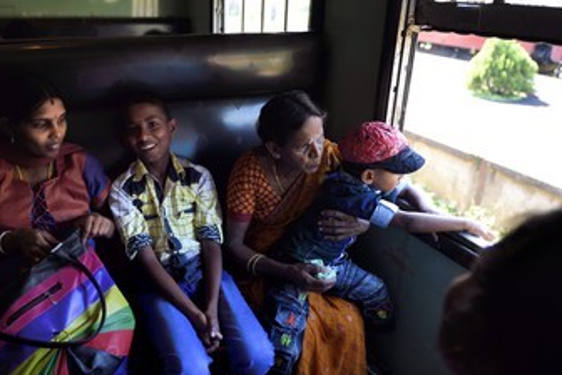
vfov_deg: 43.6
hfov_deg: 61.4
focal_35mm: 30
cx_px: 224
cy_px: 206
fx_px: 468
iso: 800
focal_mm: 24
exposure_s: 1/320
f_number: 2.8
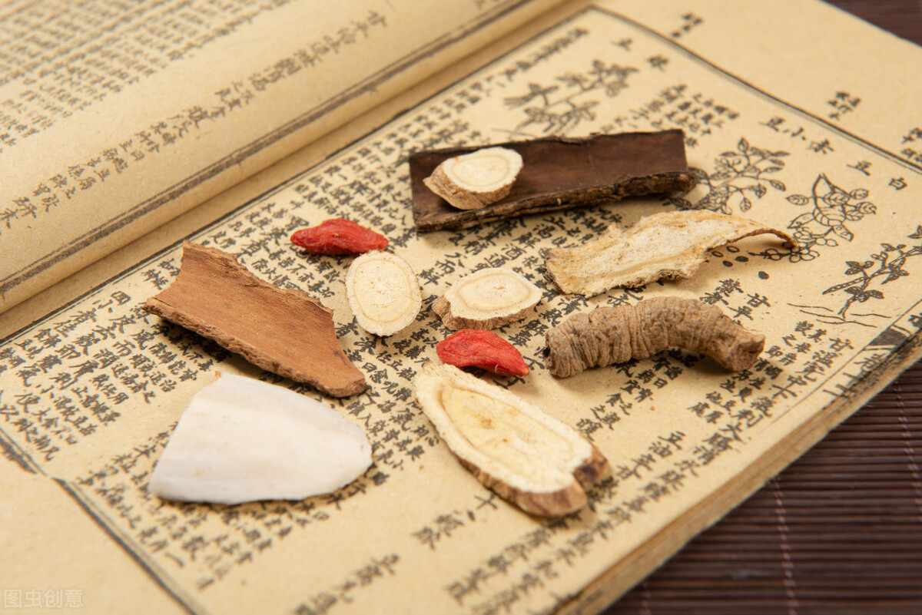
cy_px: 308
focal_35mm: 70
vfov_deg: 19.5
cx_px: 461
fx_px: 1793
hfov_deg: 28.8
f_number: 10
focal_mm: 70
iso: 100
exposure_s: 1/125
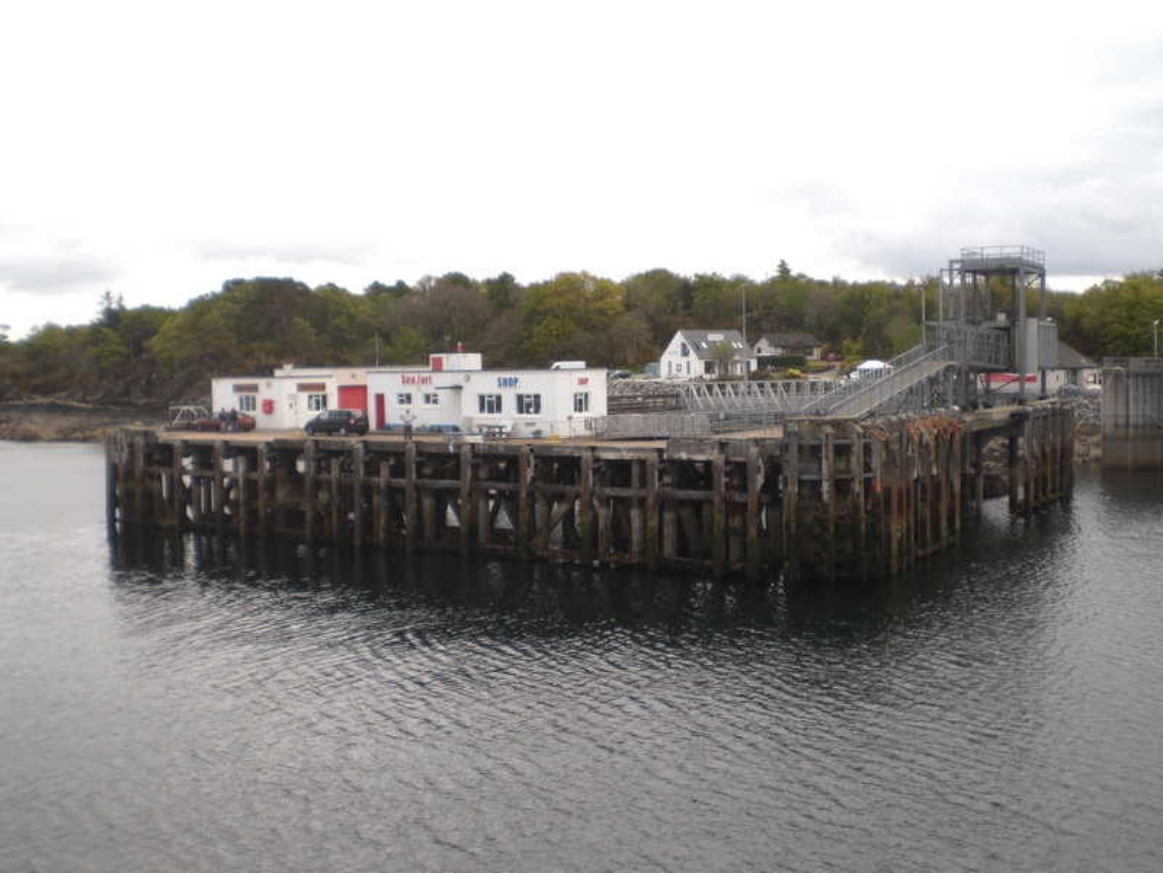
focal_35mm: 38
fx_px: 1277
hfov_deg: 49.0
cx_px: 582
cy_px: 436
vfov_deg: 37.7
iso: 50
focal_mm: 6.3
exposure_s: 1/320
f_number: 3.1
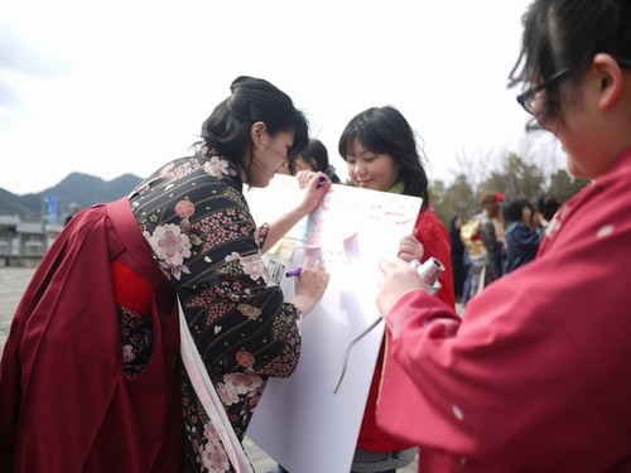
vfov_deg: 36.0
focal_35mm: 40
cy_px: 236
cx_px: 316
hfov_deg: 46.8
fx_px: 729
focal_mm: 20
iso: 125
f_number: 1.7
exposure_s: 1/2500
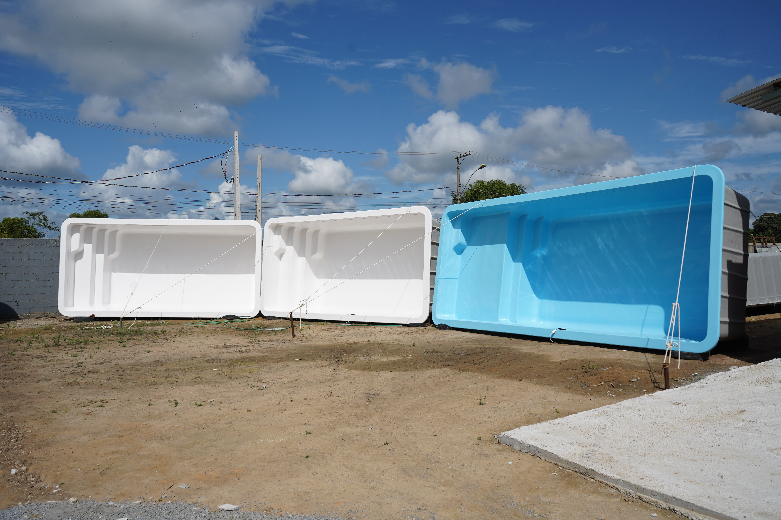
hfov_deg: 65.5
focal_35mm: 28
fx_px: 607
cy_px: 260
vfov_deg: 46.4
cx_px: 390
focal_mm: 28
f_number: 8
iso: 100
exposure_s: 1/800
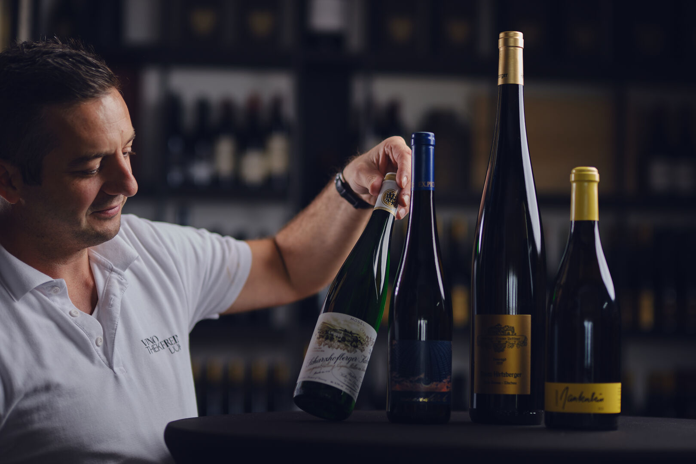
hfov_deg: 27.0
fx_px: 1450
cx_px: 348
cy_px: 232
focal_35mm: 75
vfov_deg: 18.2
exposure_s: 1/60
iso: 160
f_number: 1.4
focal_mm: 50
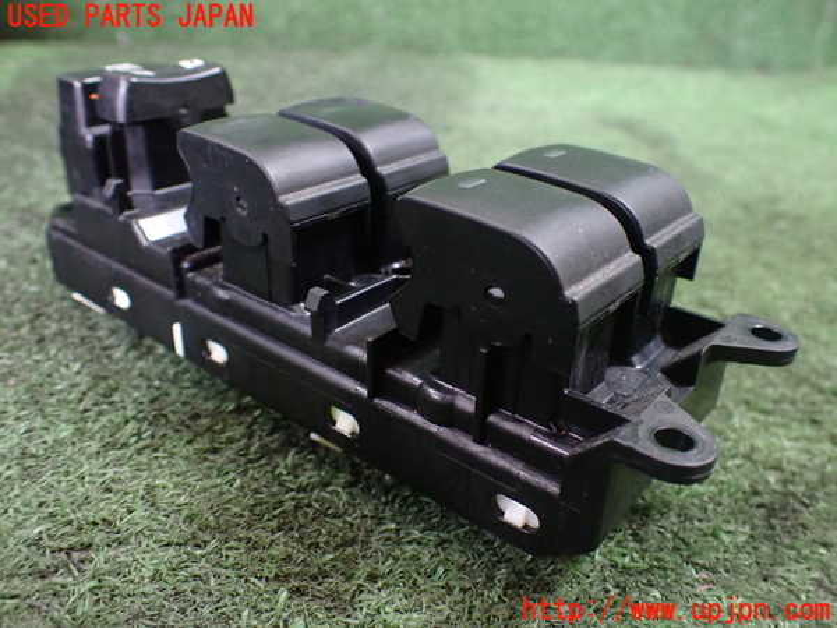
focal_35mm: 30
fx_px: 725
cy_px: 314
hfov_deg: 60.0
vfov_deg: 46.8
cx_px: 418
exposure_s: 1/60
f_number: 2.3
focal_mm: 5.4
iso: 800
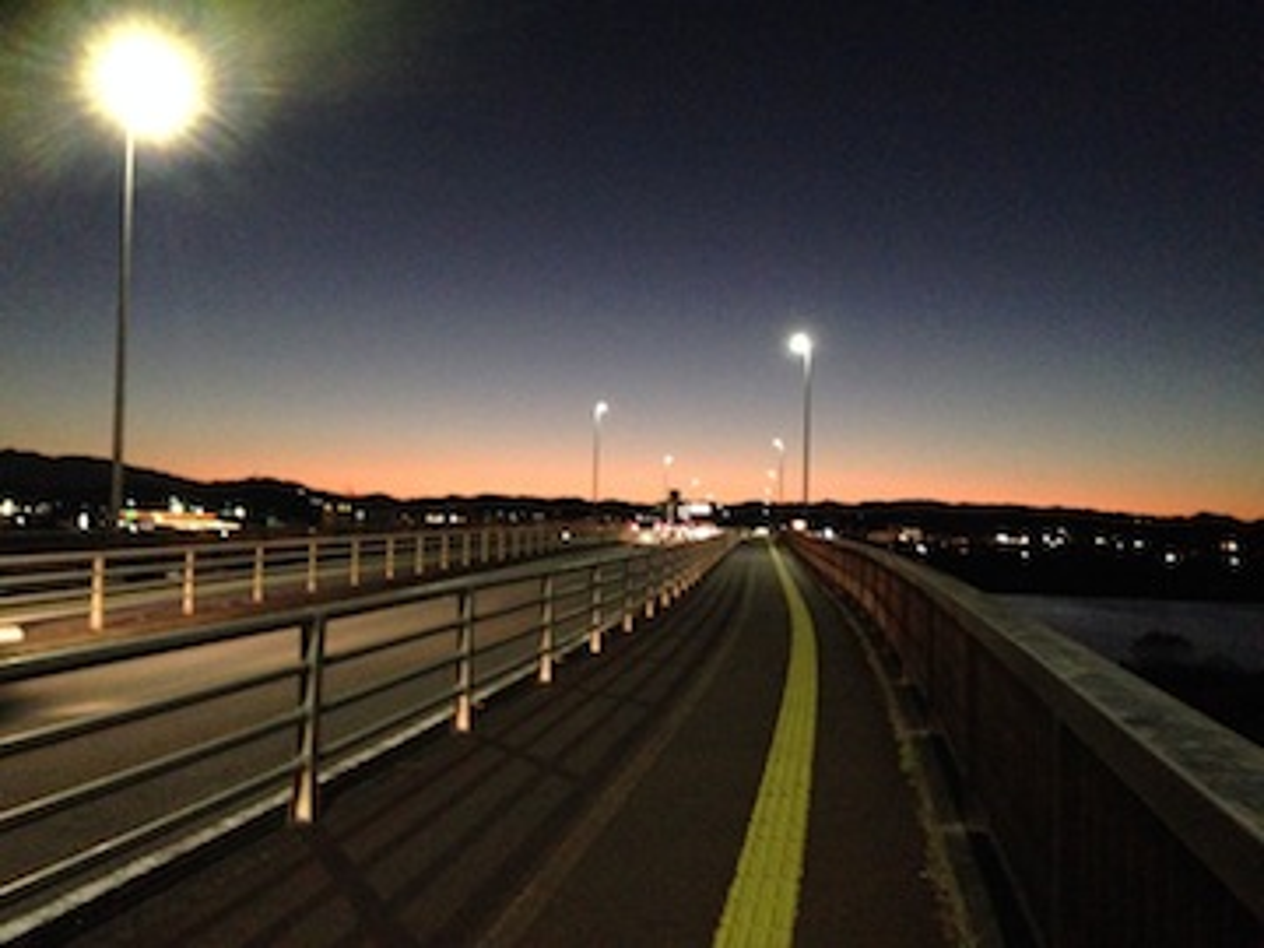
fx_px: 1205
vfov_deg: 42.9
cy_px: 474
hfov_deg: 55.4
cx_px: 632
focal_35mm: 33
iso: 800
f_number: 2.4
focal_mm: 4.12
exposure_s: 1/15
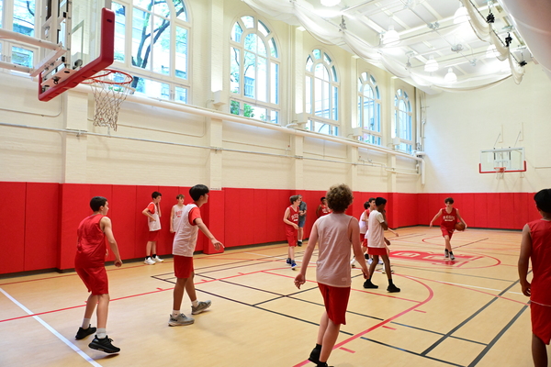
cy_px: 184
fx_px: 367
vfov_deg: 53.1
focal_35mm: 24
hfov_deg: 73.7
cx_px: 276
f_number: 3.5
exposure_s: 1/400
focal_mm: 24
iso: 5000
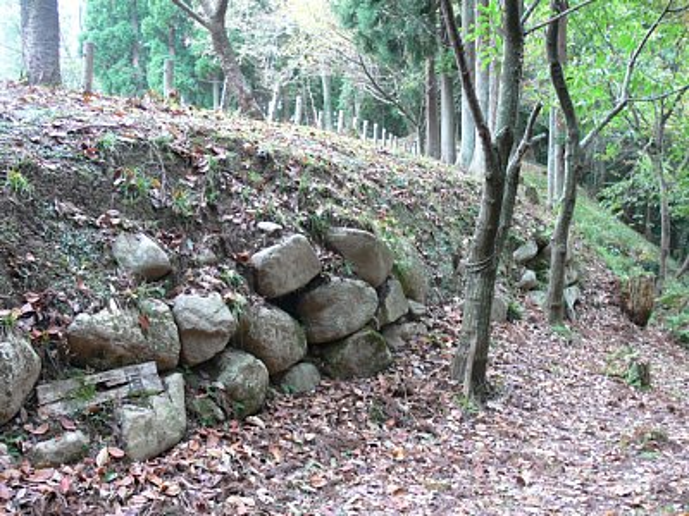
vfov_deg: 40.7
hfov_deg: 52.6
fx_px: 697
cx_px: 344
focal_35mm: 35
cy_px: 258
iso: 200
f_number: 2.8
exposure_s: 1/30
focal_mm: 7.4
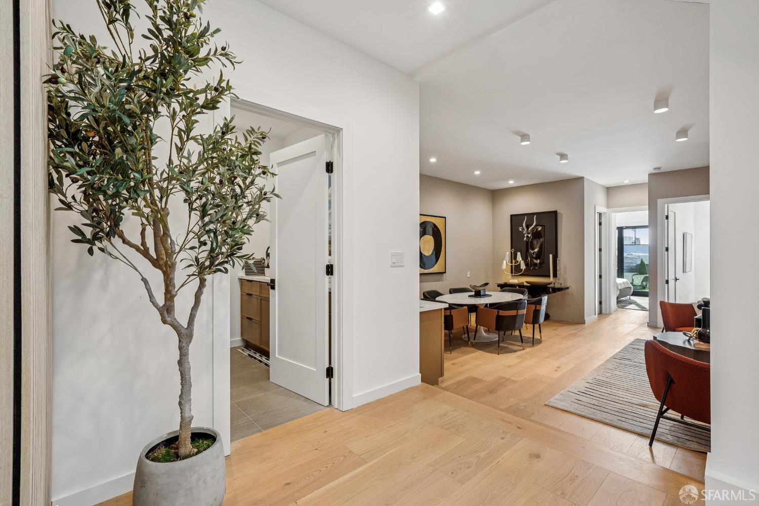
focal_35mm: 16
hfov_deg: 96.7
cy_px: 253
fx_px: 337
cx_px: 380
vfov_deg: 73.7
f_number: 8
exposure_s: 1/25
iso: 640
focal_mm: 16
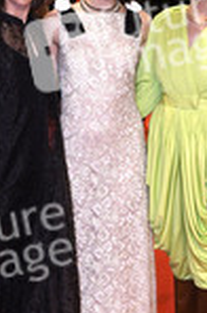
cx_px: 194
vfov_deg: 15.8
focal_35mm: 130
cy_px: 148
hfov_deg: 10.4
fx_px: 1126
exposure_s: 1/250
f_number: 5
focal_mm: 32
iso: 1250
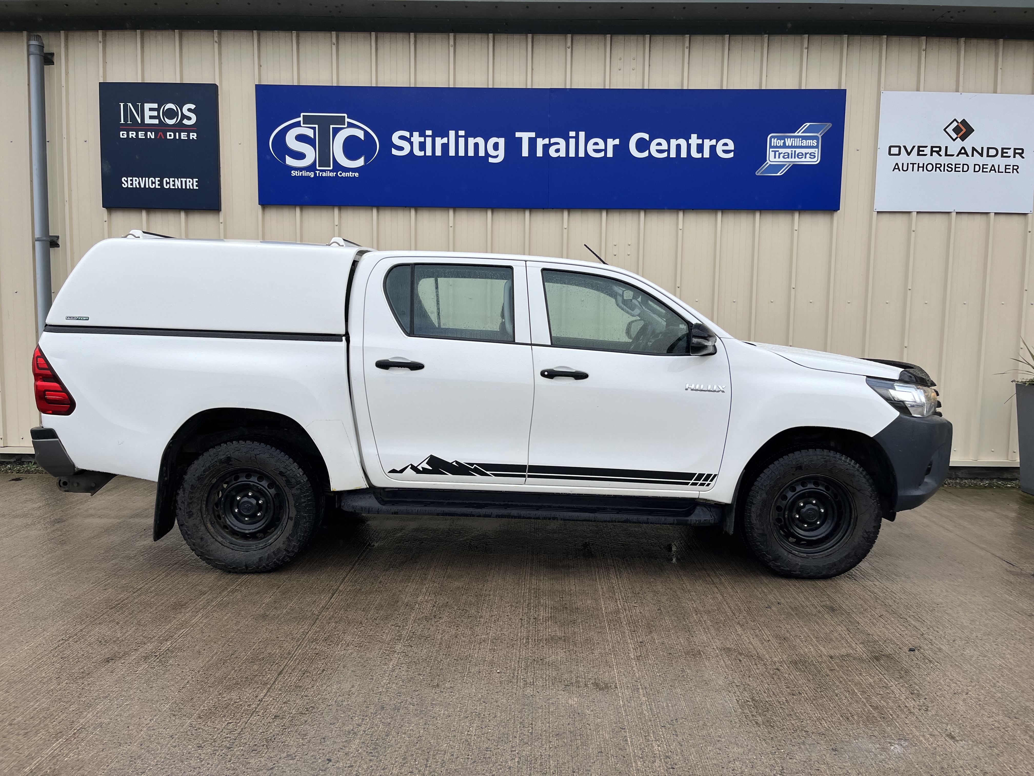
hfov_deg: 67.3
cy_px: 388
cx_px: 517
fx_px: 777
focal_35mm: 26
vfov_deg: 53.1
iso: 50
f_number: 1.6
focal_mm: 5.1
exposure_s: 1/906
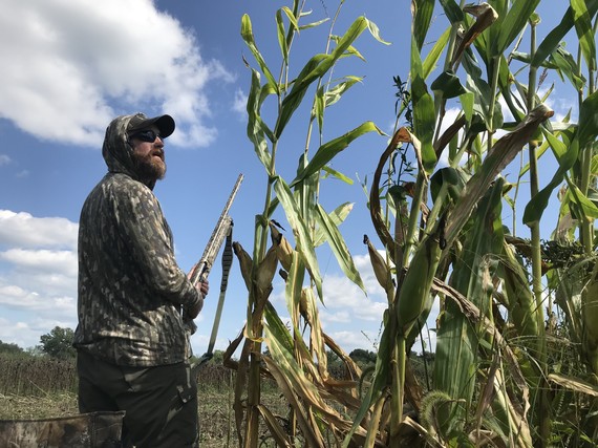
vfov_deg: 49.7
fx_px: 484
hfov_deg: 63.5
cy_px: 224
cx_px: 299
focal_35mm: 28
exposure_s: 1/2591
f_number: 1.8
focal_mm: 3.99
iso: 20
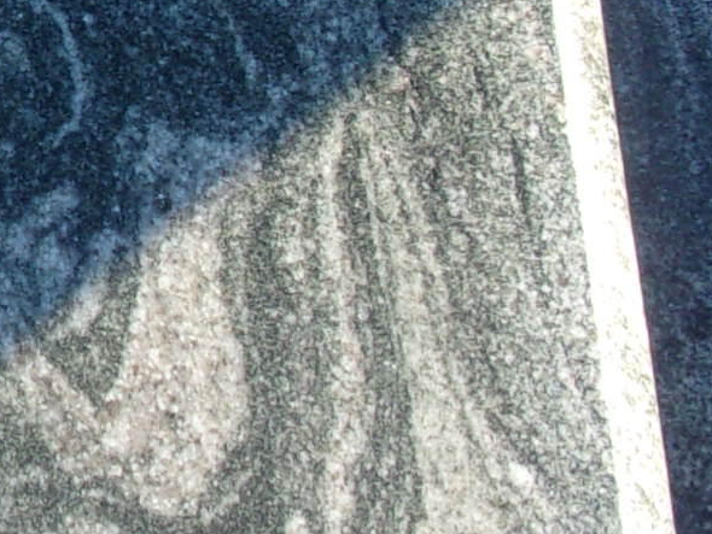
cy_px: 1
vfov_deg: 11.9
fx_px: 2531
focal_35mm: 123
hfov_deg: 14.6
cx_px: -459
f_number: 3.9
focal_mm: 5.1
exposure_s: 1/210
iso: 80
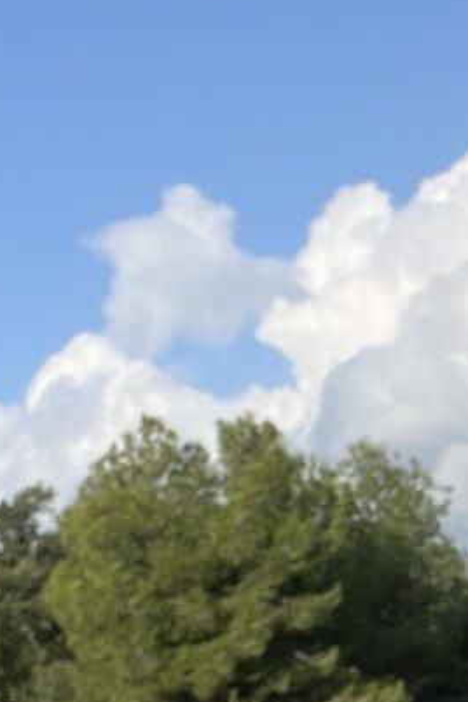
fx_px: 2340
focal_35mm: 120
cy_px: 637
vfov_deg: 16.8
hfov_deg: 11.0
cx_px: 702
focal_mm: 2.71
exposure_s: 1/1148
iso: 32
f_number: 2.2
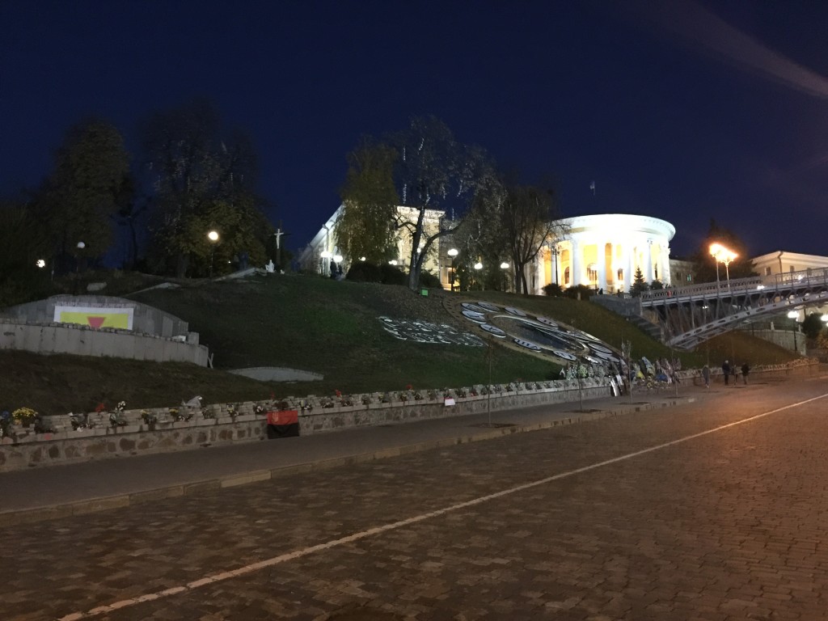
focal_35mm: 29
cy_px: 310
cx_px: 414
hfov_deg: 61.7
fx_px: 694
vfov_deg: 48.2
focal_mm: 4.15
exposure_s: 1/4
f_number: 2.2
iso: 200
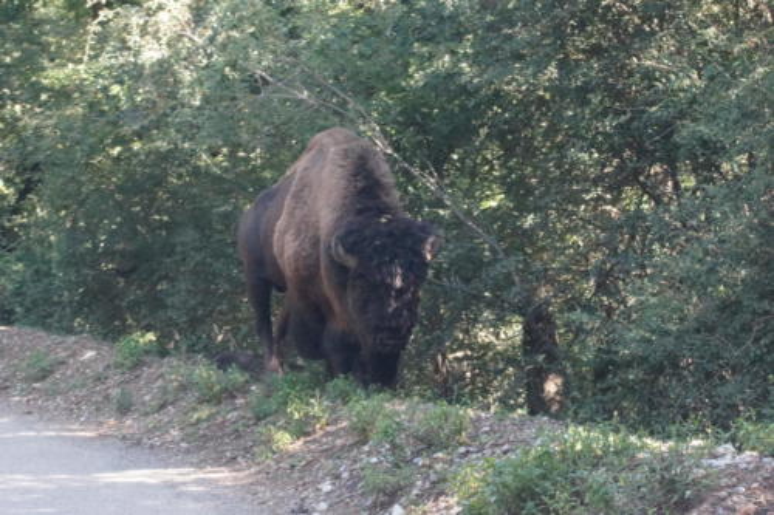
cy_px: 258
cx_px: 387
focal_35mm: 112
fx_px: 2407
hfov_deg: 18.3
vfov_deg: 12.2
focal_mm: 75
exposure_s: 1/30
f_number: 20
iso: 6400
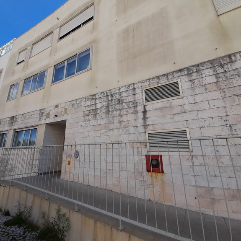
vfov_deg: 87.4
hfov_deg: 87.0
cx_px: 106
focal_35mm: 16
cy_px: 117
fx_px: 126
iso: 40
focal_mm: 1.42
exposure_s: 1/771
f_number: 2.2
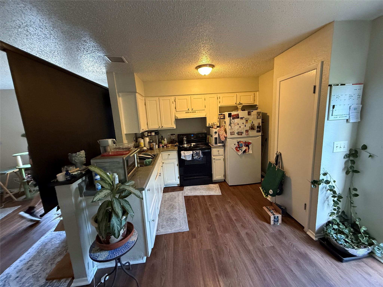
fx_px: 155
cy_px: 144
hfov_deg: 102.1
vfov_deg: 85.7
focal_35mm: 14
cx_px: 192
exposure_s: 1/60
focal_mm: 2.22
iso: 640
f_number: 2.2
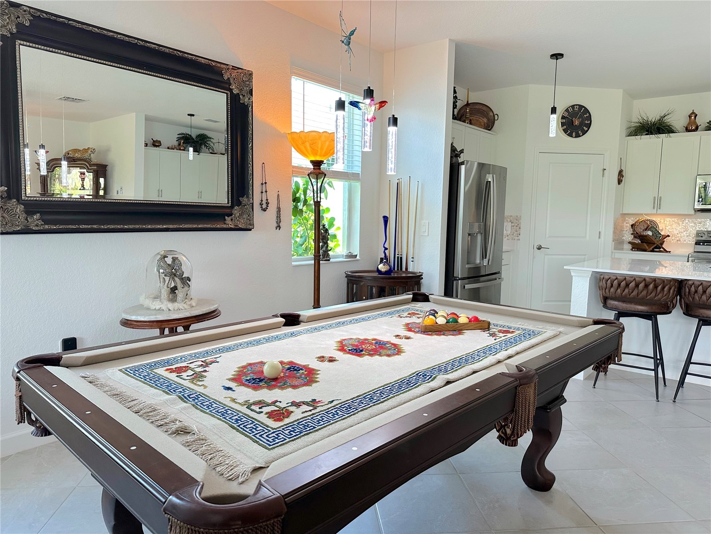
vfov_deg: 56.8
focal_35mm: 24
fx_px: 493
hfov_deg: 71.6
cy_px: 267
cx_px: 356
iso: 200
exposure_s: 1/120
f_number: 1.78
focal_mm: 6.86
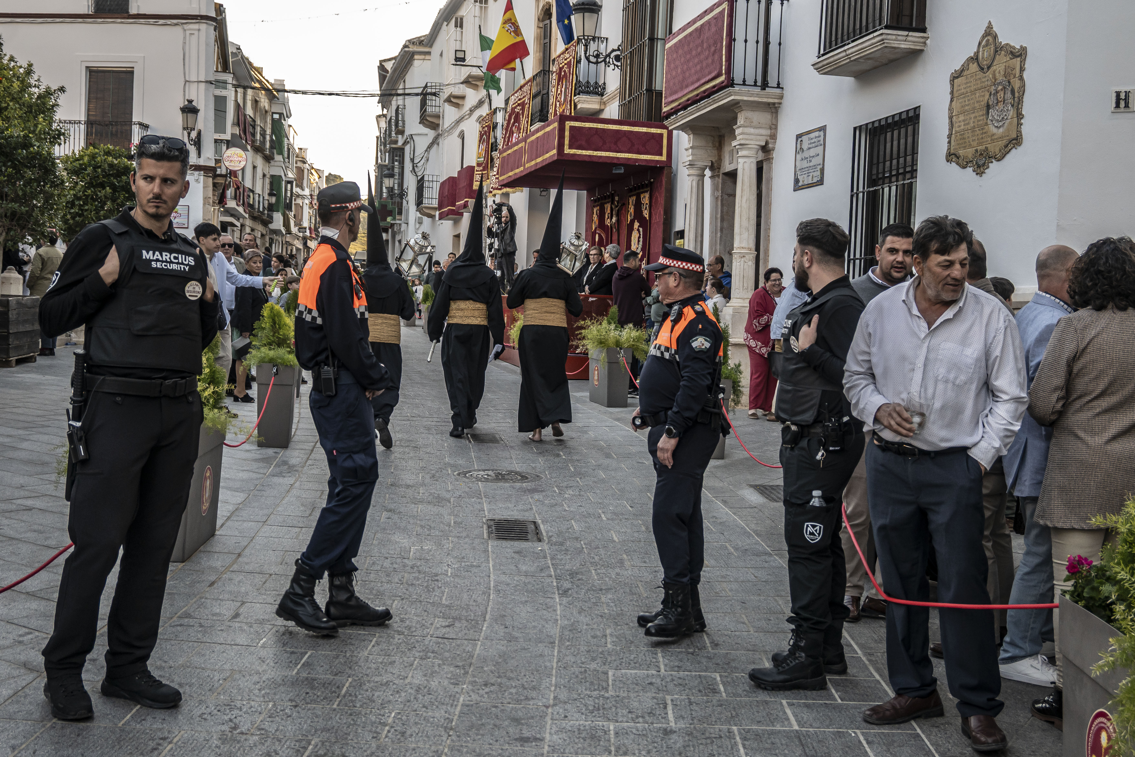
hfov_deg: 47.2
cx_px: 568
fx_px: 1300
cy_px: 378
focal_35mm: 41
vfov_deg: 32.4
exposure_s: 1/250
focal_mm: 27.5
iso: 400
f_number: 4.5
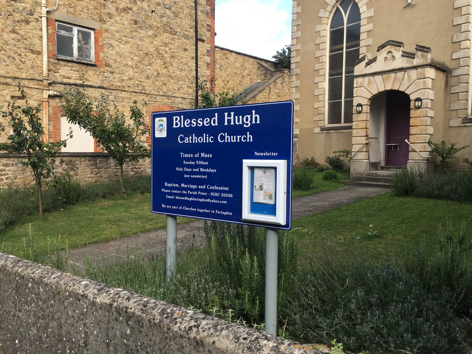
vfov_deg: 48.2
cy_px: 177
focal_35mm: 29
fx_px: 395
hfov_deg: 61.7
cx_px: 236
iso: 25
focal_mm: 4.15
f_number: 2.2
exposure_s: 1/280
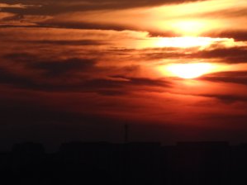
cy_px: 63
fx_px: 5271
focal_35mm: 739
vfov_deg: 2.0
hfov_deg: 2.7
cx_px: 187
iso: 80
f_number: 5.8
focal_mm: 58.7
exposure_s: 1/1500
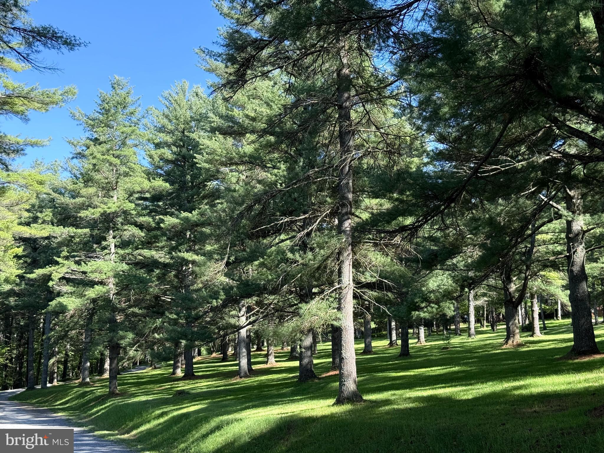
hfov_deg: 39.7
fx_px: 838
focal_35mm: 48
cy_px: 226
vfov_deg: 30.3
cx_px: 302
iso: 64
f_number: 1.78
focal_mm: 6.76
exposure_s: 1/625
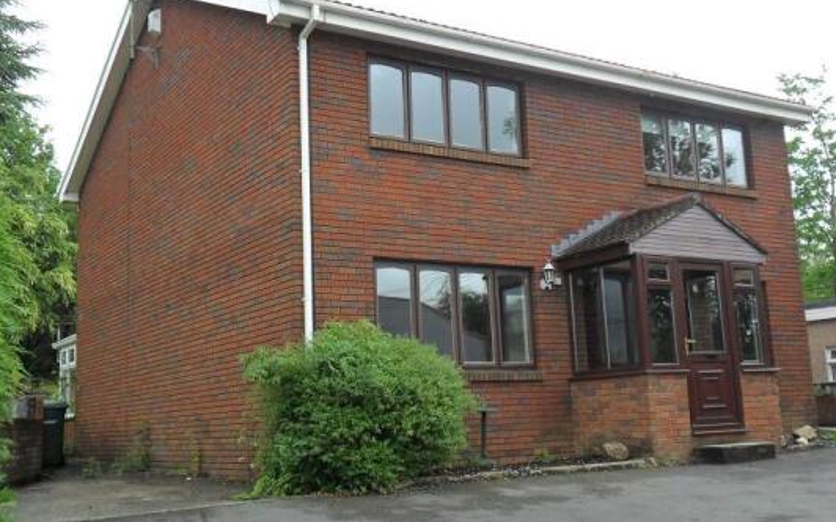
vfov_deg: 29.8
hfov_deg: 46.2
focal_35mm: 43
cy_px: 237
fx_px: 979
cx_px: 434
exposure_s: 1/180
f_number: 4
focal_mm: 6.6
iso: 100
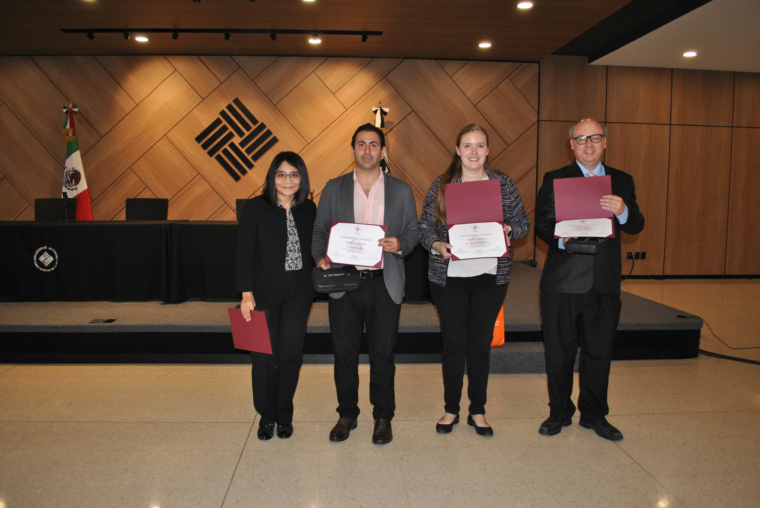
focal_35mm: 27
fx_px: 571
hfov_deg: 67.3
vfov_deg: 48.0
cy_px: 254
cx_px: 380
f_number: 3.5
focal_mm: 18
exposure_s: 1/60
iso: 200
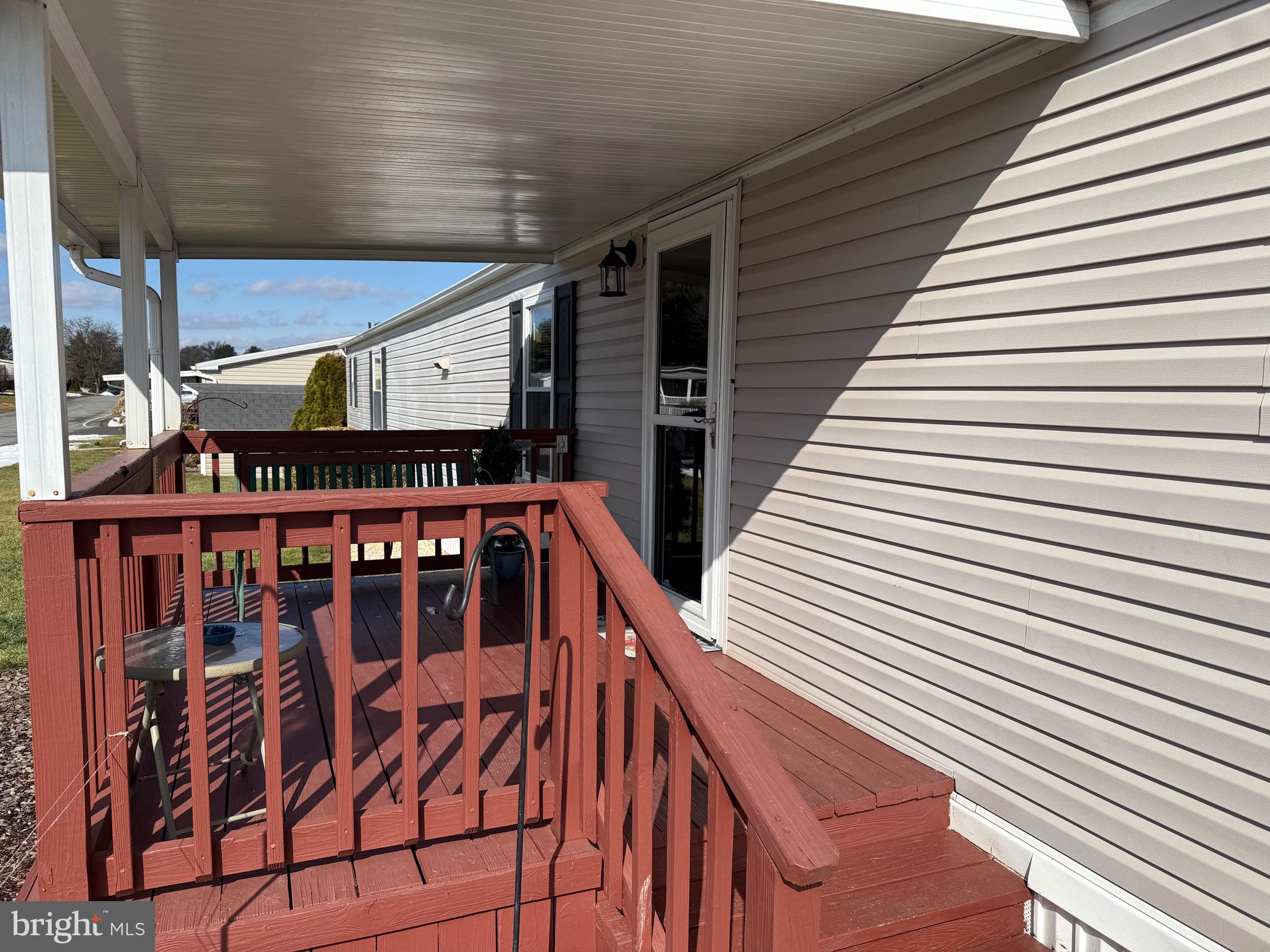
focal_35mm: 24
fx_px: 881
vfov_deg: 56.8
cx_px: 635
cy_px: 476
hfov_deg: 71.6
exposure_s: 1/6711
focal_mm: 6.76
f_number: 1.78
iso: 80
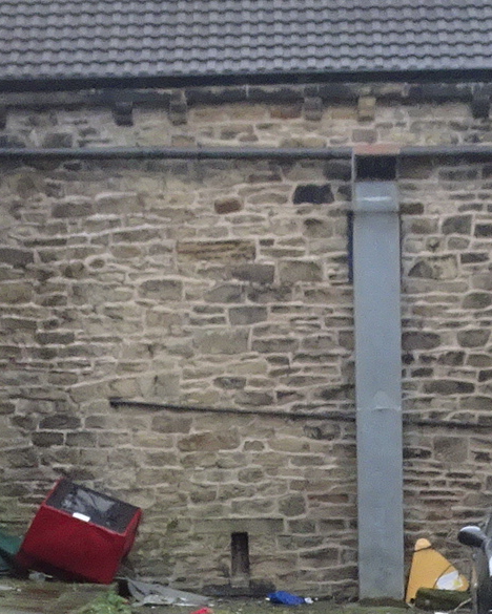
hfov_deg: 8.9
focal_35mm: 173
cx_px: 204
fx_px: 3149
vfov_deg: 10.8
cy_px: 911
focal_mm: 6.8
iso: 500
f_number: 4
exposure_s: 1/40
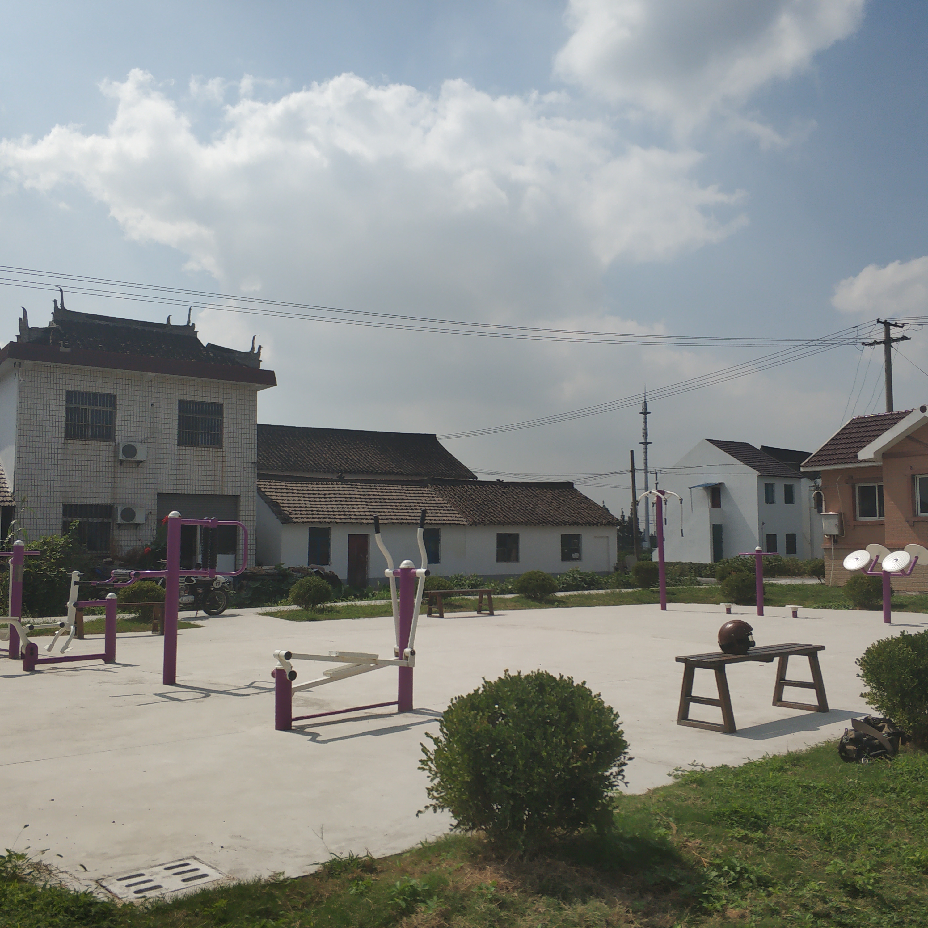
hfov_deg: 51.1
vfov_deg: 51.1
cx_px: 493
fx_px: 971
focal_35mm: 32
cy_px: 463
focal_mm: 3.82
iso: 100
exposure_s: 1/3545
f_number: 1.8
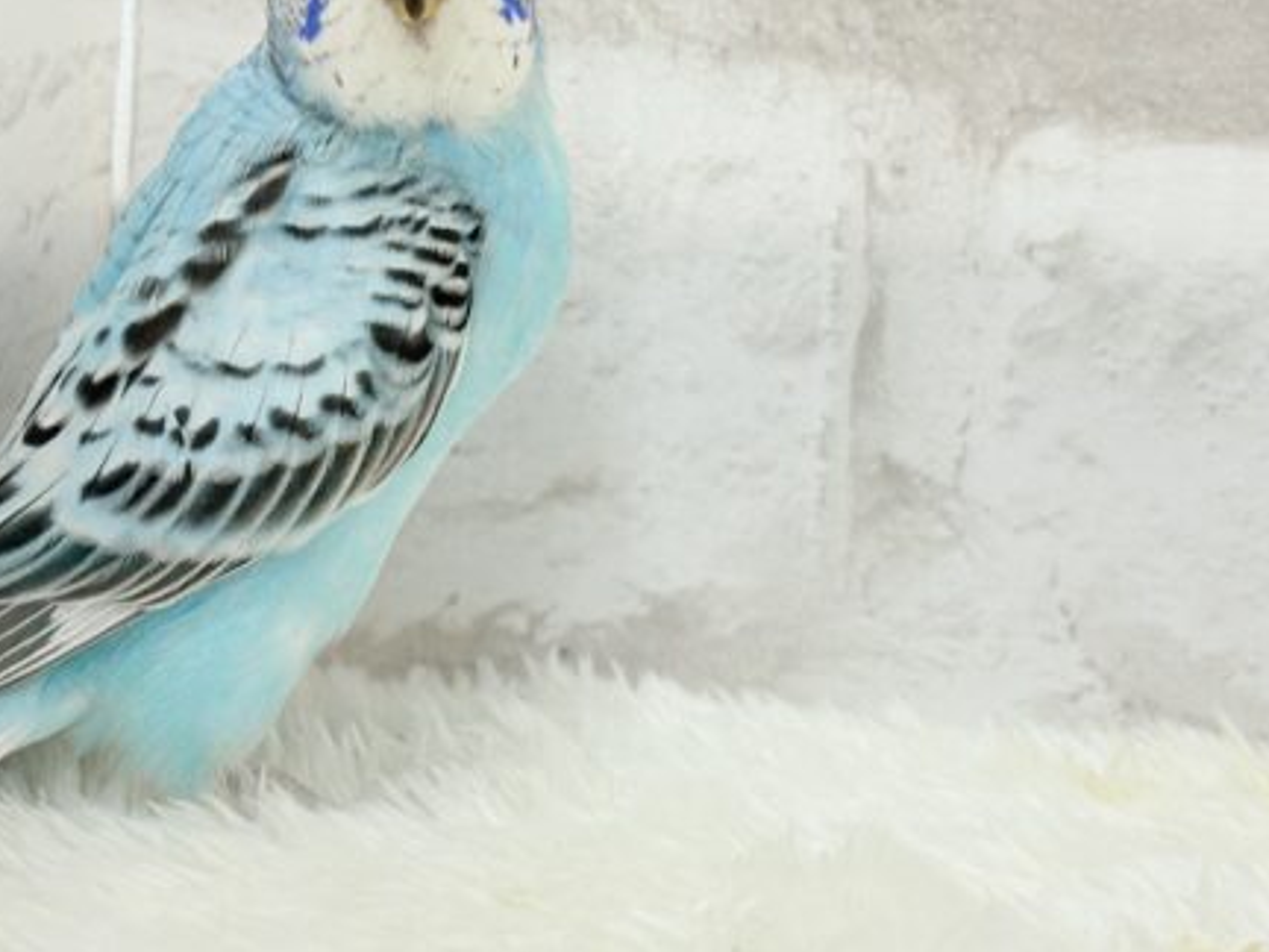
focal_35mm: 77
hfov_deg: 25.2
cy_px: 253
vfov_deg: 19.0
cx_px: 449
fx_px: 2823
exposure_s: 1/50
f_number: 1.6
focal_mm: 5.96
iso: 50
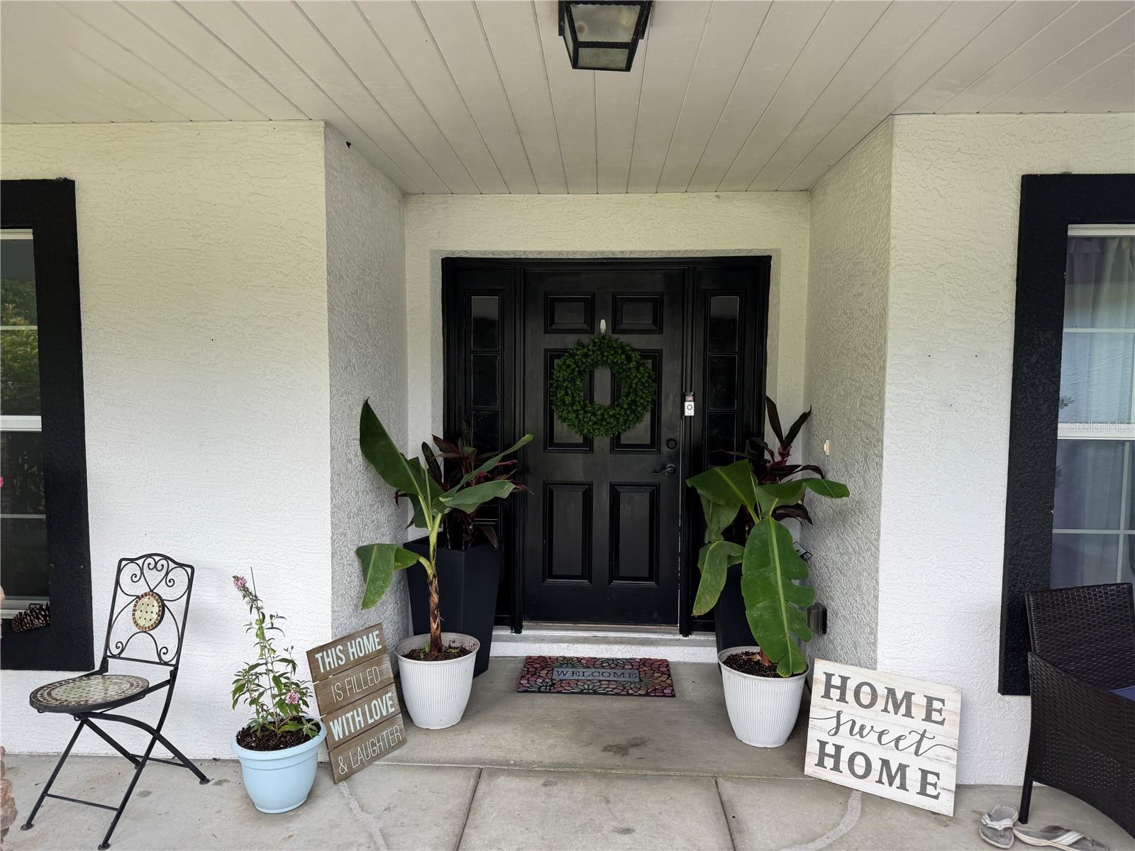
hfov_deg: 71.6
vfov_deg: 56.8
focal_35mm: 24
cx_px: 568
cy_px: 426
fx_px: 787
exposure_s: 1/124
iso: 50
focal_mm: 6.76
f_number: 1.78
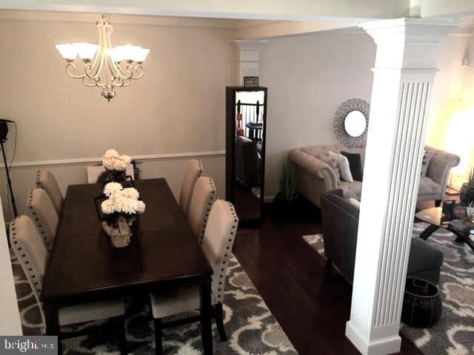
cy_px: 178
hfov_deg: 61.7
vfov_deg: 48.2
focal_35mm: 29
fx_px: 397
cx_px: 237
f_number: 2.2
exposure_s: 1/30
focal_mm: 4.15
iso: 50
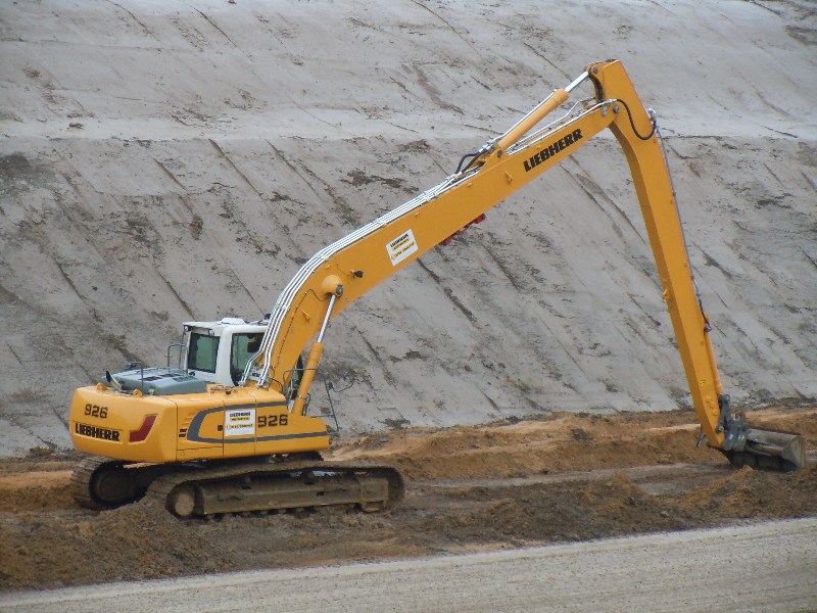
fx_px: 4720
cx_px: 408
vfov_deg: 7.4
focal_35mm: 200
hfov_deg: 9.9
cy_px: 306
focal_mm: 36
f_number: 4.7
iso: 320
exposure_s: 1/160
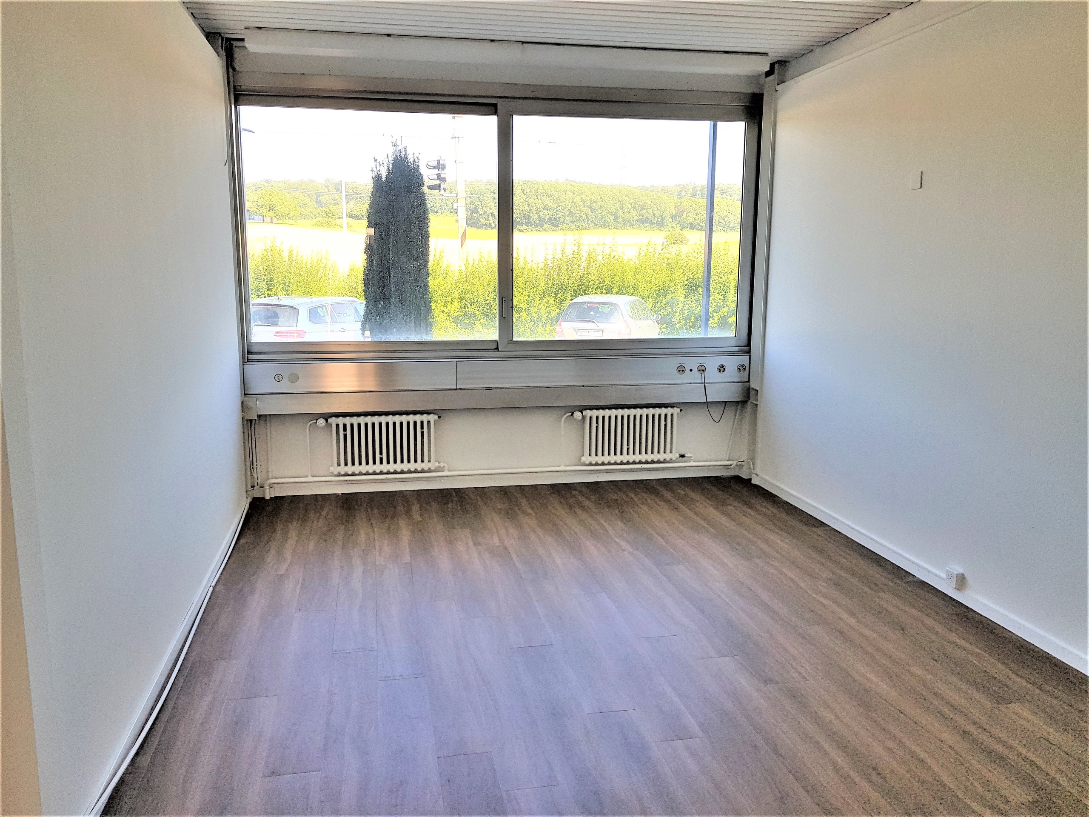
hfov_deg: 67.3
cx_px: 544
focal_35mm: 26
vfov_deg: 53.1
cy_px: 408
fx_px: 818
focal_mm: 4.2
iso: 40
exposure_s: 1/427
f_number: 1.7
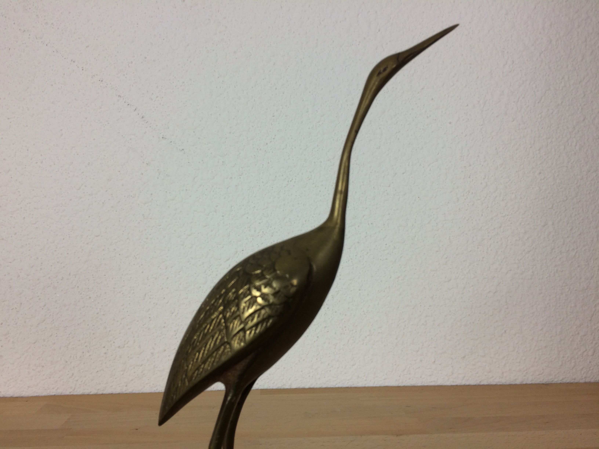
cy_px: 224
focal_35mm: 29
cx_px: 300
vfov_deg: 48.2
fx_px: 502
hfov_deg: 61.7
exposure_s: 1/50
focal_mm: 4.15
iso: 50
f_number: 2.2
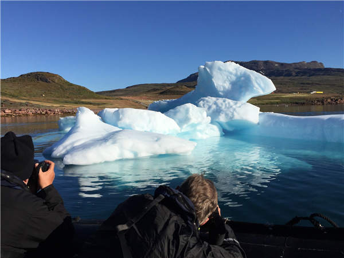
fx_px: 288
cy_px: 129
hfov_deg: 61.7
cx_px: 172
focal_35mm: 29
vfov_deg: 48.2
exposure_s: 1/4950
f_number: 2.2
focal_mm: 4.15
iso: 32
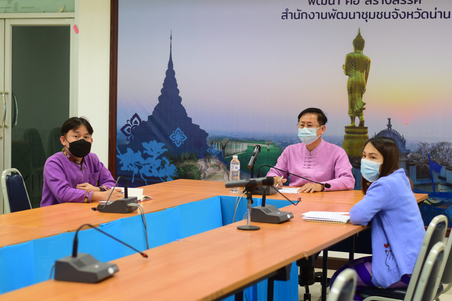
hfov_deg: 26.7
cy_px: 150
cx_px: 227
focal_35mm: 76
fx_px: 954
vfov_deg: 17.9
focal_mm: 50
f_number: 2.8
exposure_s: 1/200
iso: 800
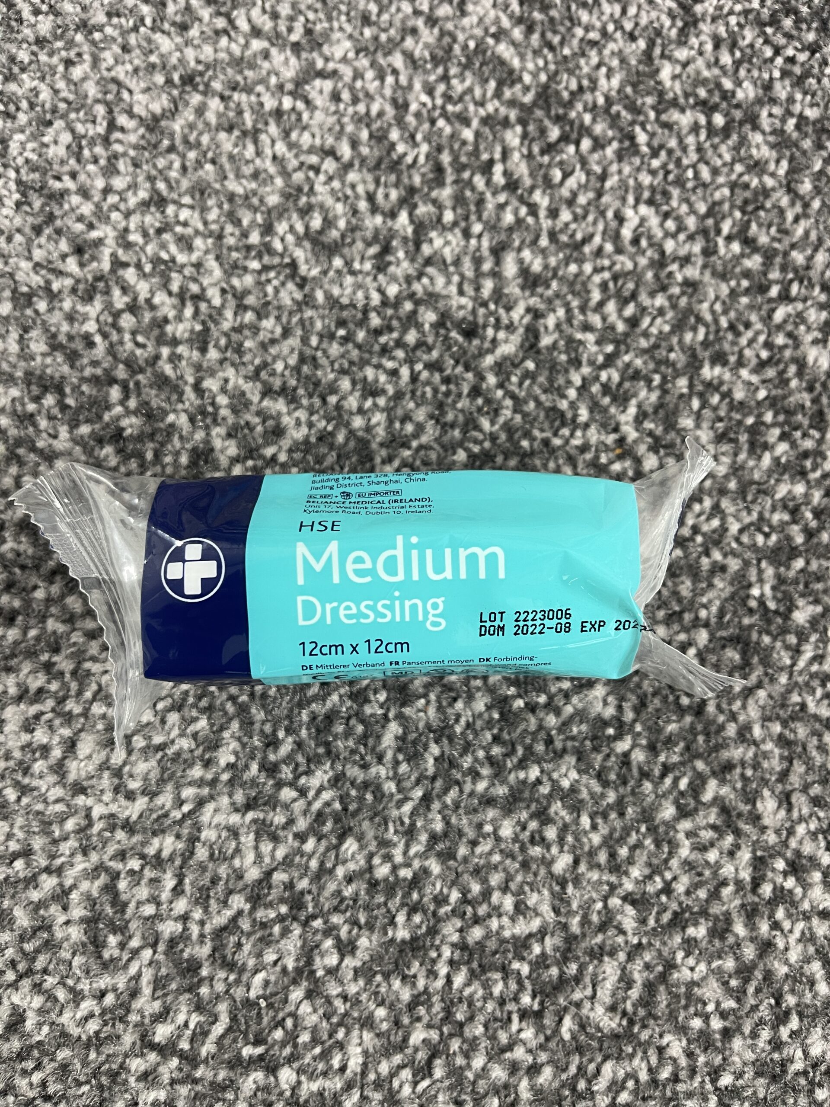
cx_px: 415
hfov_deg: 54.9
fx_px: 799
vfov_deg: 69.4
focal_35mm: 25
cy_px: 554
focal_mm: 5.1
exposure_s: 1/50
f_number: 1.6
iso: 200
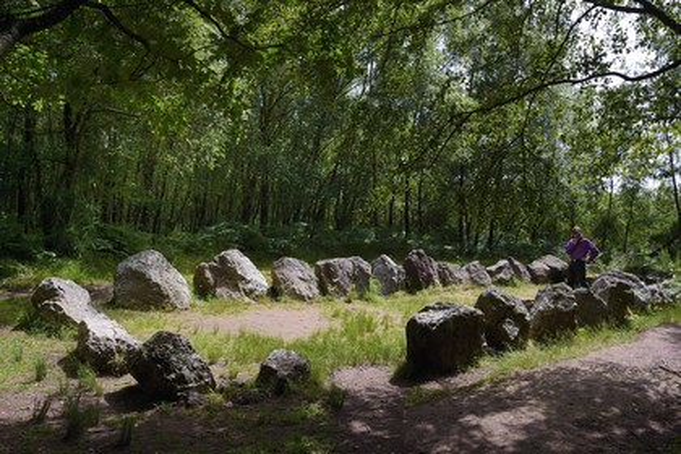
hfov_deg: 63.7
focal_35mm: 29
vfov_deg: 45.0
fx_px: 549
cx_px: 340
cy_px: 227
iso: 200
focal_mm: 29
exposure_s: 1/200
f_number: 11
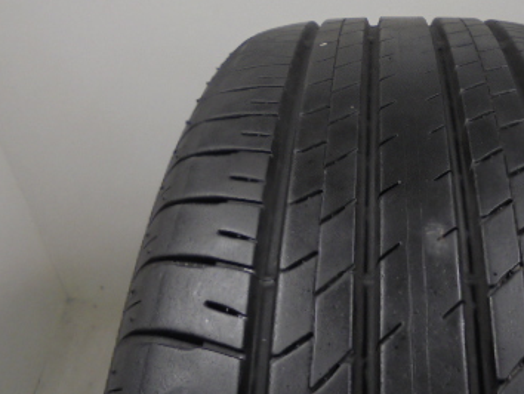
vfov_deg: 29.9
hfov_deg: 39.6
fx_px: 712
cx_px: 374
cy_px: 61
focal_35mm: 47
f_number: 3.5
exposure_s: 1/30
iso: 100
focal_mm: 4.6
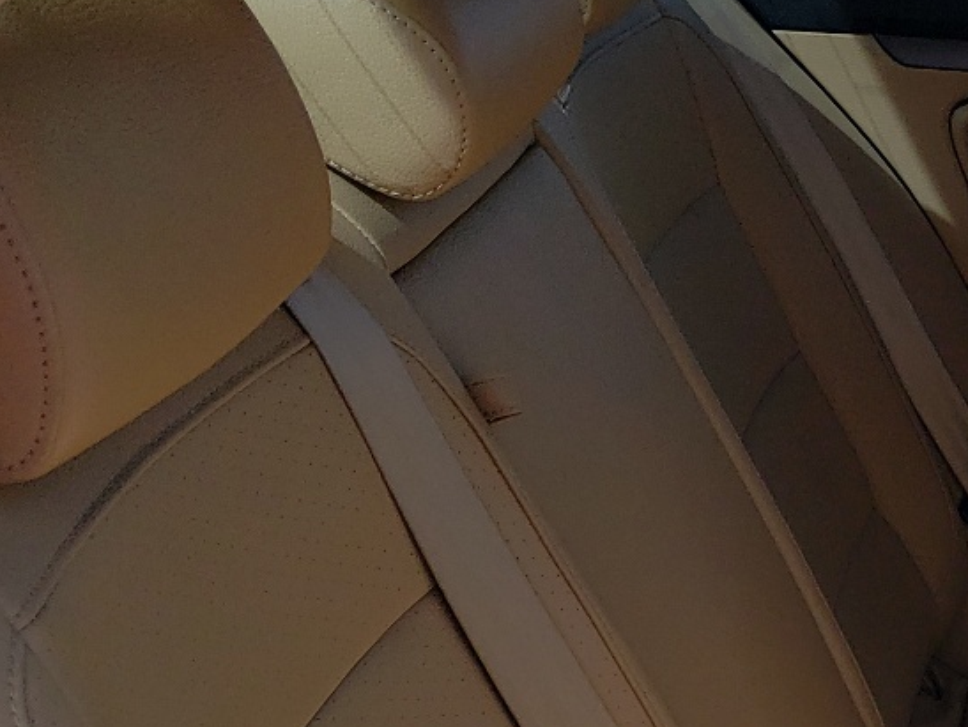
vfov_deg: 18.8
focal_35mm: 76
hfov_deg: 23.2
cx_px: 1207
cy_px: 766
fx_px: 2127
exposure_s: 1/1111
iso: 50
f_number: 1.5
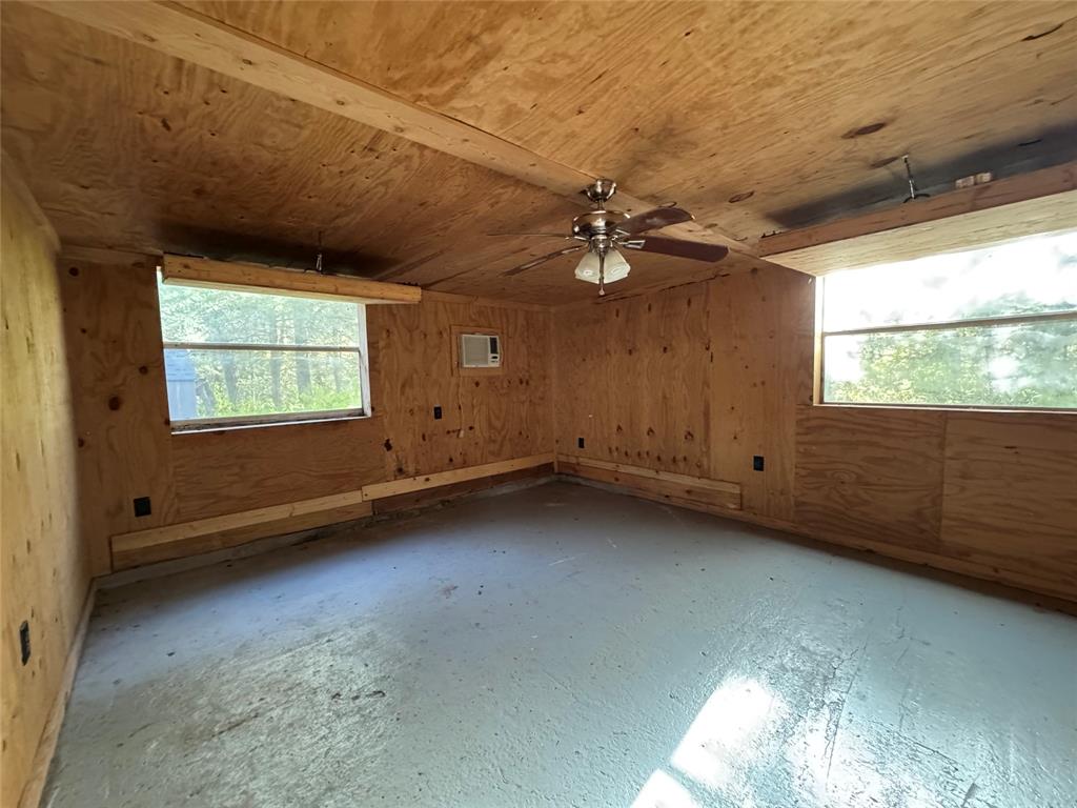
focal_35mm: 14
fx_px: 436
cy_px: 404
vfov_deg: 85.7
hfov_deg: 102.1
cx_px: 538
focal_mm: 2.22
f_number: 2.2
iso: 1250
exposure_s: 1/50
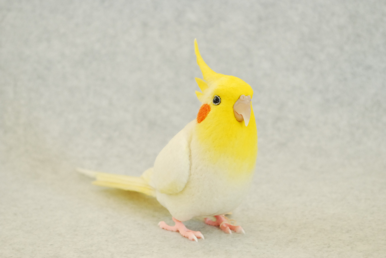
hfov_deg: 24.6
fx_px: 886
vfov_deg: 16.6
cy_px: 129
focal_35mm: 82
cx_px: 193
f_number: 7.1
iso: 1600
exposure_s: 1/15
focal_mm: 55
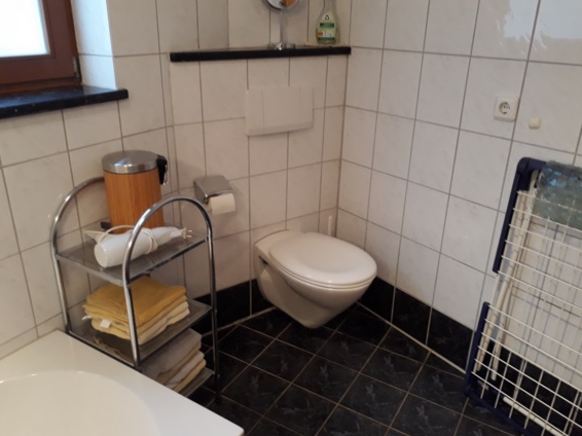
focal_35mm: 28
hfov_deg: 63.5
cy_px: 217
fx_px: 471
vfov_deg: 49.7
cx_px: 282
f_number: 1.9
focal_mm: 3.6
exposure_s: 1/25
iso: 160
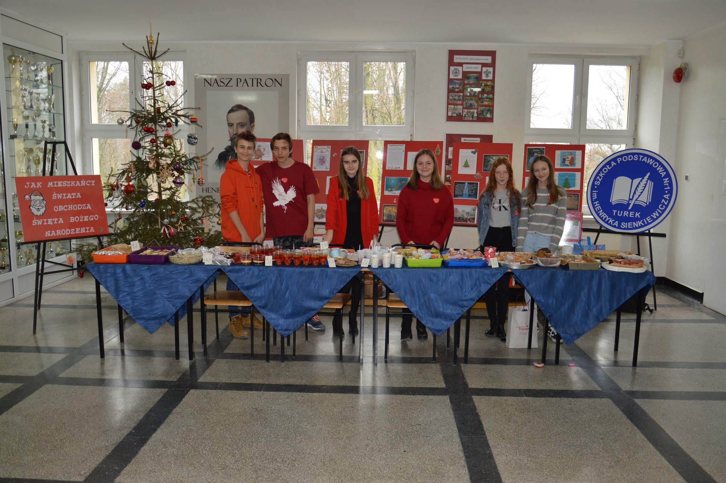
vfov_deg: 41.6
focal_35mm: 32
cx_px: 363
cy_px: 242
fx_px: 635
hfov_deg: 59.5
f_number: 3.8
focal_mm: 21
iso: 450
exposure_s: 1/60
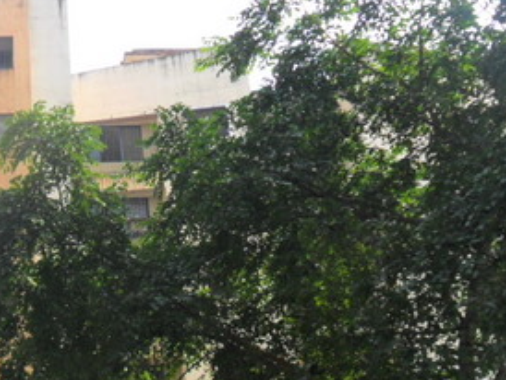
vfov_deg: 22.8
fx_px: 922
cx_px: -79
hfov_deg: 27.5
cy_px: 339
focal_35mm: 63
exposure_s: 1/350
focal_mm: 4.9
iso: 100
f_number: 3.5
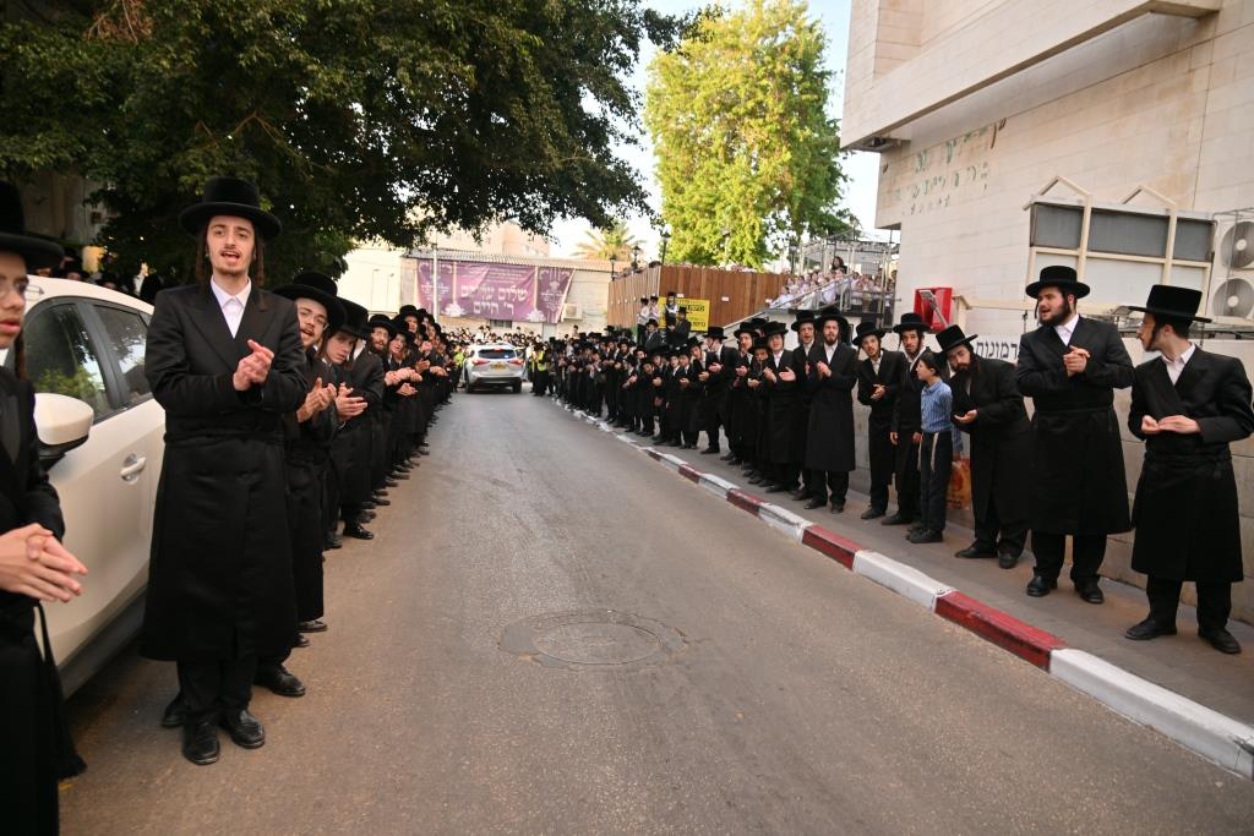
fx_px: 836
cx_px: 627
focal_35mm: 24
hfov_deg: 73.7
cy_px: 418
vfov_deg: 53.1
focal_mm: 24
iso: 100
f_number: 4
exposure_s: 1/200
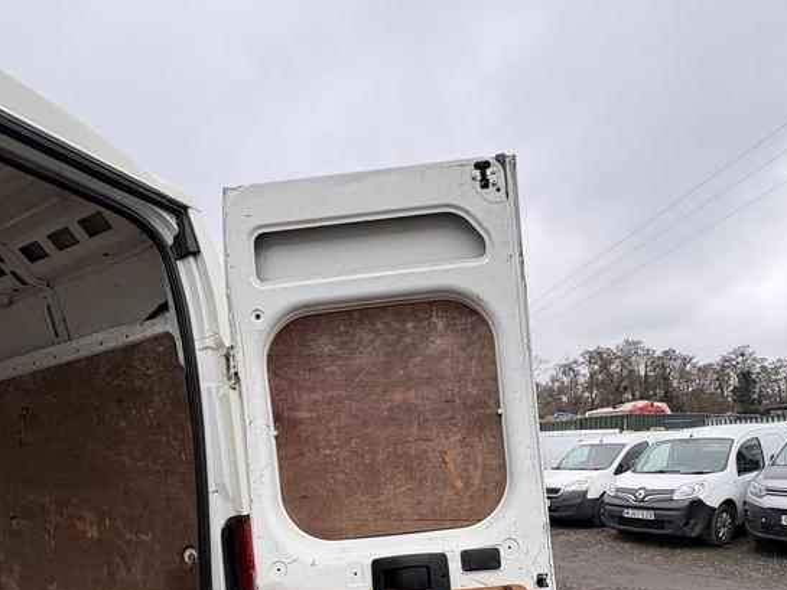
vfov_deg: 54.8
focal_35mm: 23
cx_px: 414
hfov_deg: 73.9
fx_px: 523
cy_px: 472
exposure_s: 1/287
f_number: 2.2
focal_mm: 2.22
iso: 50
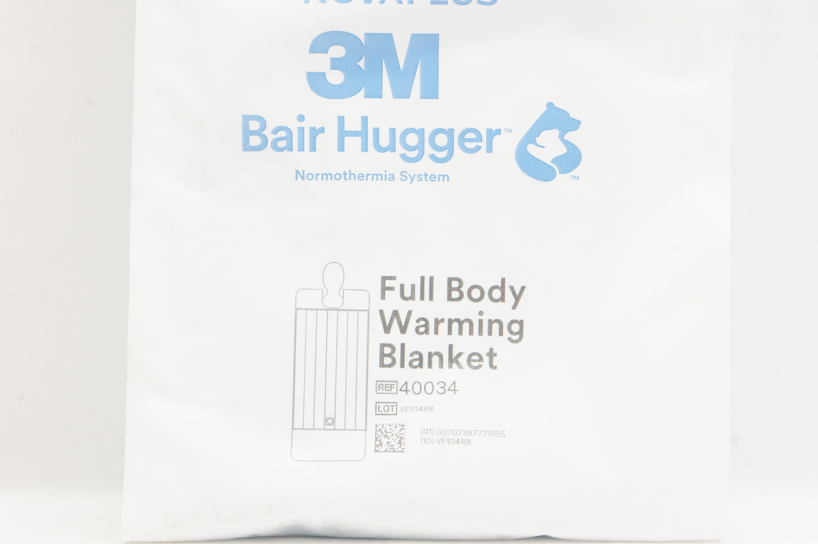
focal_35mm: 82
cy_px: 272
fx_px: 1873
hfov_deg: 24.6
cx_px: 409
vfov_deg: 16.5
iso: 800
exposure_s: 1/15
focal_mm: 55
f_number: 16
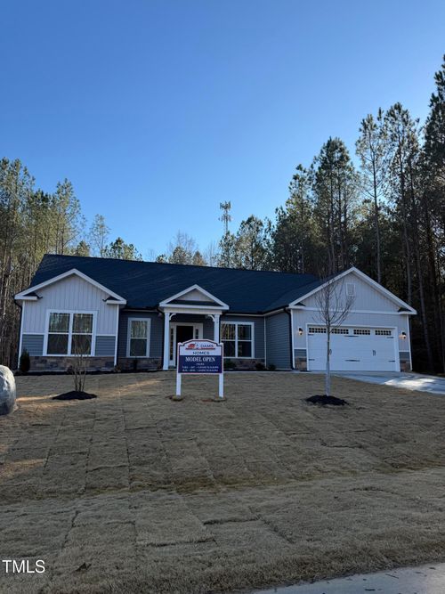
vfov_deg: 71.6
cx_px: 222
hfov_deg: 56.8
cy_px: 297
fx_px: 412
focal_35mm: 24
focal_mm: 6.76
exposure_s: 1/2801
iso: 80
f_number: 1.78
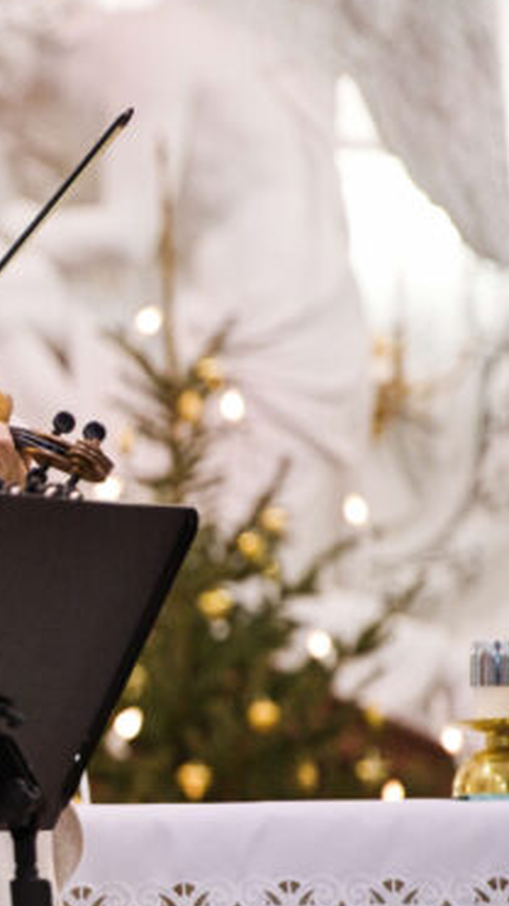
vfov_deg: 8.1
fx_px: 6388
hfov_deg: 4.5
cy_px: 595
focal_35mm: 266
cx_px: -387
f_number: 2.8
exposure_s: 1/200
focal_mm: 118
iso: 5000
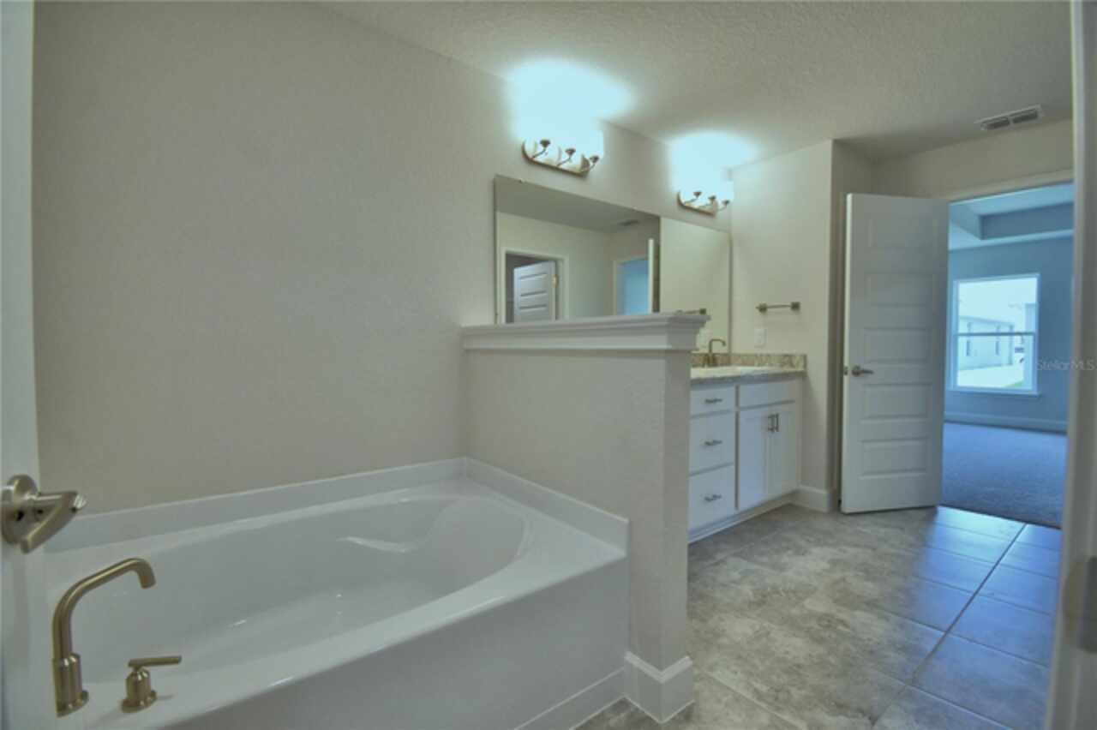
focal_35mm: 15
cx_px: 548
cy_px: 365
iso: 400
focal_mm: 10
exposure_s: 1/100
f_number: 4.5
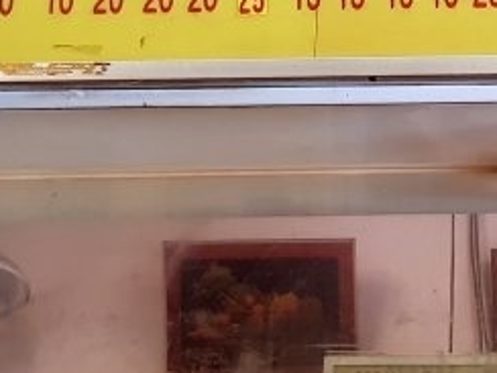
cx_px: 507
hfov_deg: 21.9
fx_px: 1235
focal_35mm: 86
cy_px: 8
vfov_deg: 16.8
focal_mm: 4.3
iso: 125
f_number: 1.7
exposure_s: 1/60
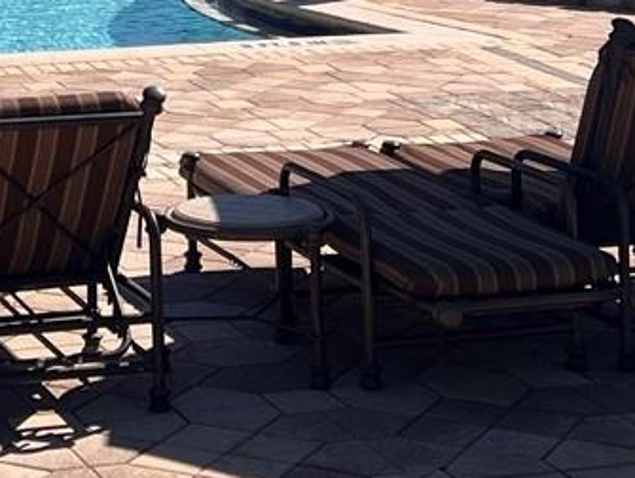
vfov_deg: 11.4
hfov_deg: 15.5
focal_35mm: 124
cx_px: -38
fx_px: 2277
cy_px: -286
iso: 50
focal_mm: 5.7
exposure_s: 1/6993
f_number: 1.5
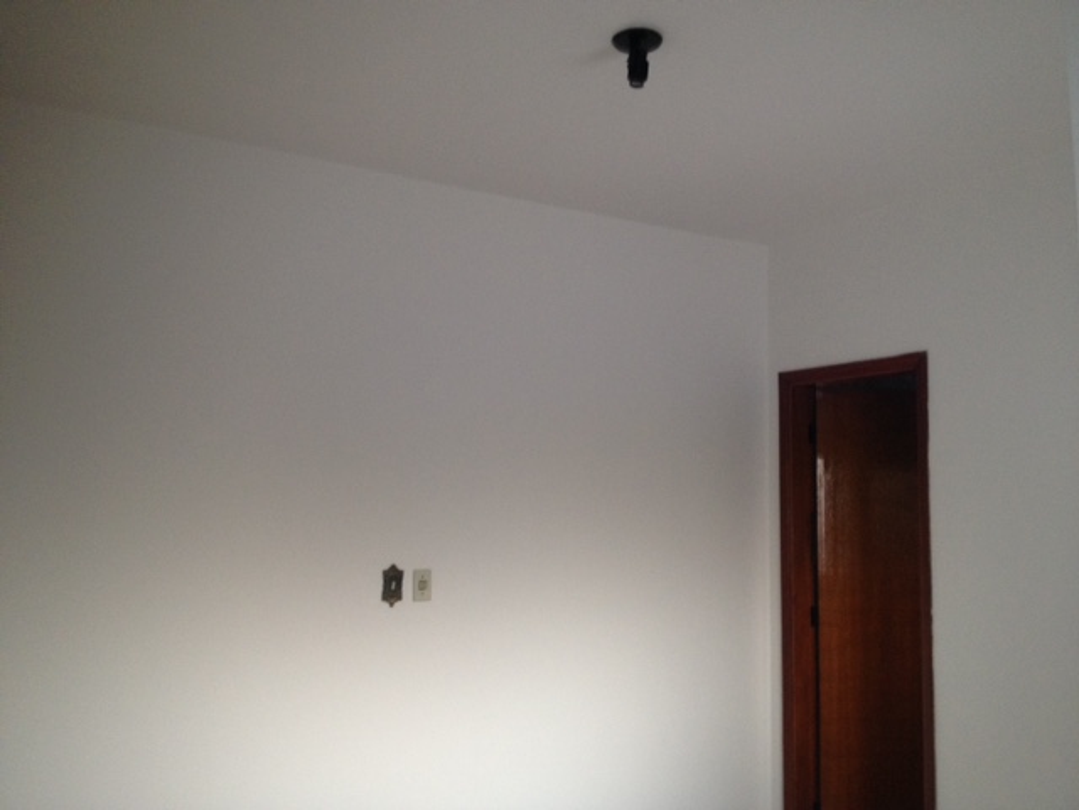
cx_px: 540
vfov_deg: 40.7
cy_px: 405
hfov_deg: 52.6
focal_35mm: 35
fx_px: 1091
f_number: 2.4
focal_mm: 4.28
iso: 100
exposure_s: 1/20
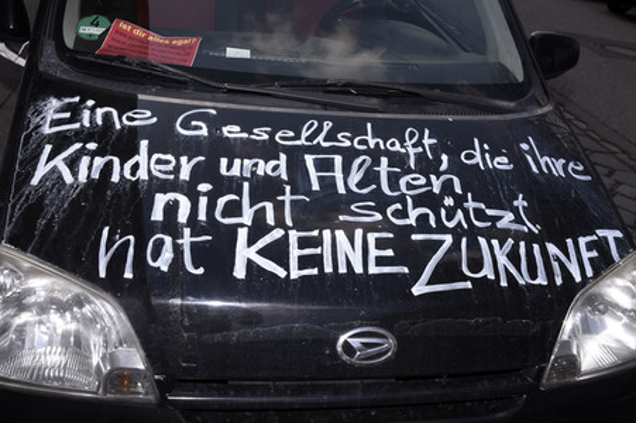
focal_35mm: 38
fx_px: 671
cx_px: 318
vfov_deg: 35.0
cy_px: 212
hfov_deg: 50.7
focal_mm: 38
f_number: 10
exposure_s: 1/160
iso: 200
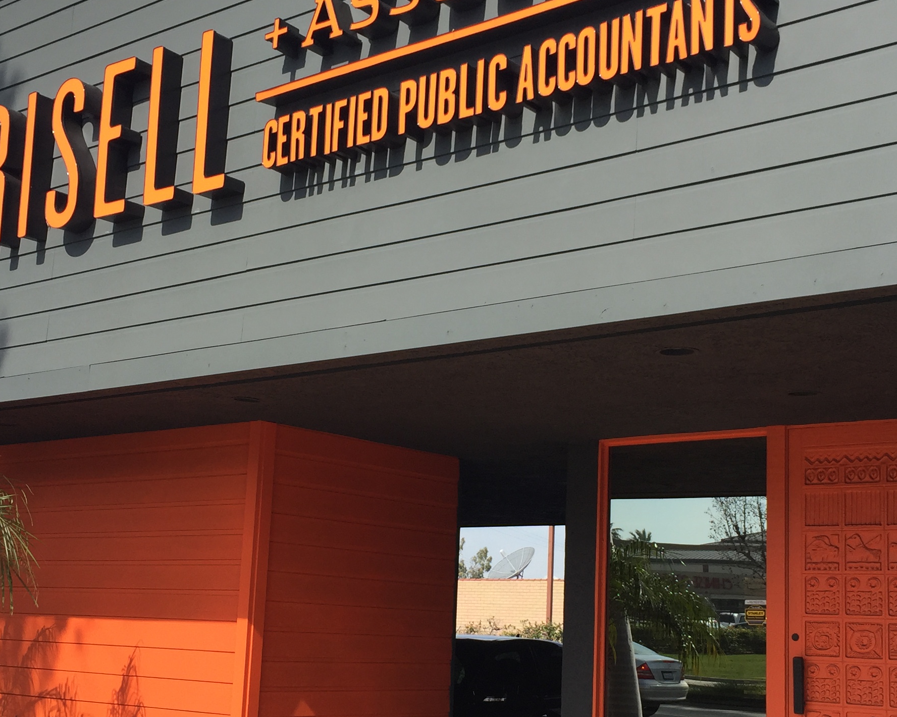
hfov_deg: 36.0
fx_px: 1380
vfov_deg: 29.1
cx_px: 472
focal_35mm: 52
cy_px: 419
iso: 32
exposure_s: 1/1236
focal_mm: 4.15
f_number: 2.2
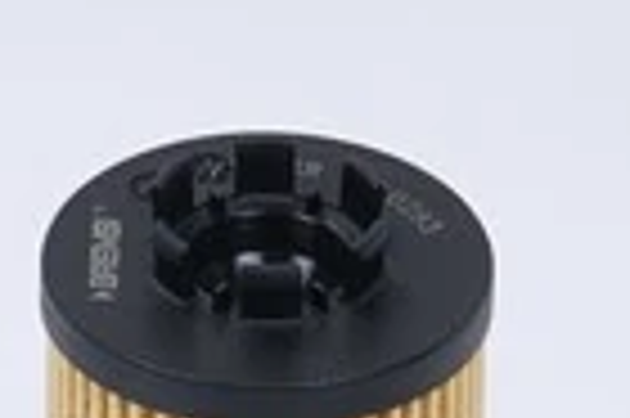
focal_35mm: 261
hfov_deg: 7.9
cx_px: 248
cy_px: 710
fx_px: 4562
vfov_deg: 5.2
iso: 50
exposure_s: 1/200
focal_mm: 61
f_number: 14
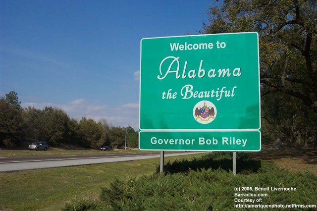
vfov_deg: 35.0
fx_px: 334
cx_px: 158
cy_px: 106
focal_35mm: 38
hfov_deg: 50.7
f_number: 4.8
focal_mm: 8
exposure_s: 1/1000
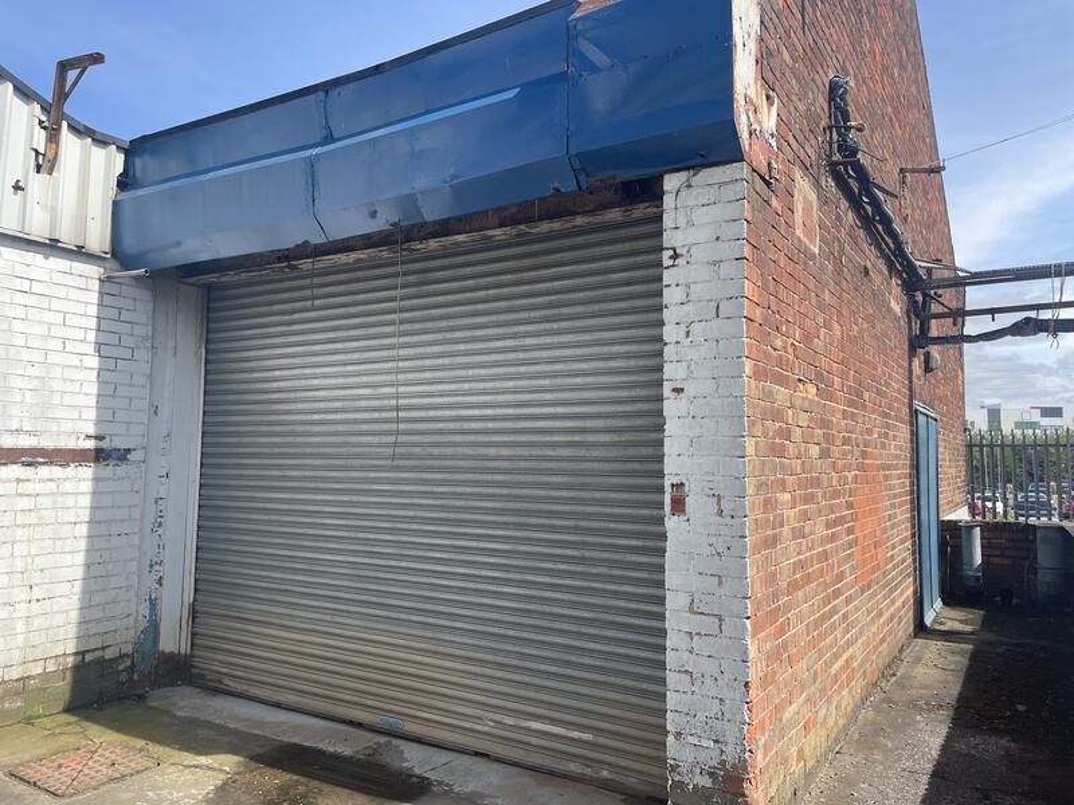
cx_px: 537
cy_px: 402
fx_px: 807
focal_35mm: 26
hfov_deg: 67.3
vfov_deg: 53.1
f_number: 1.6
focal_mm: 4.2
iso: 32
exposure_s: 1/2132
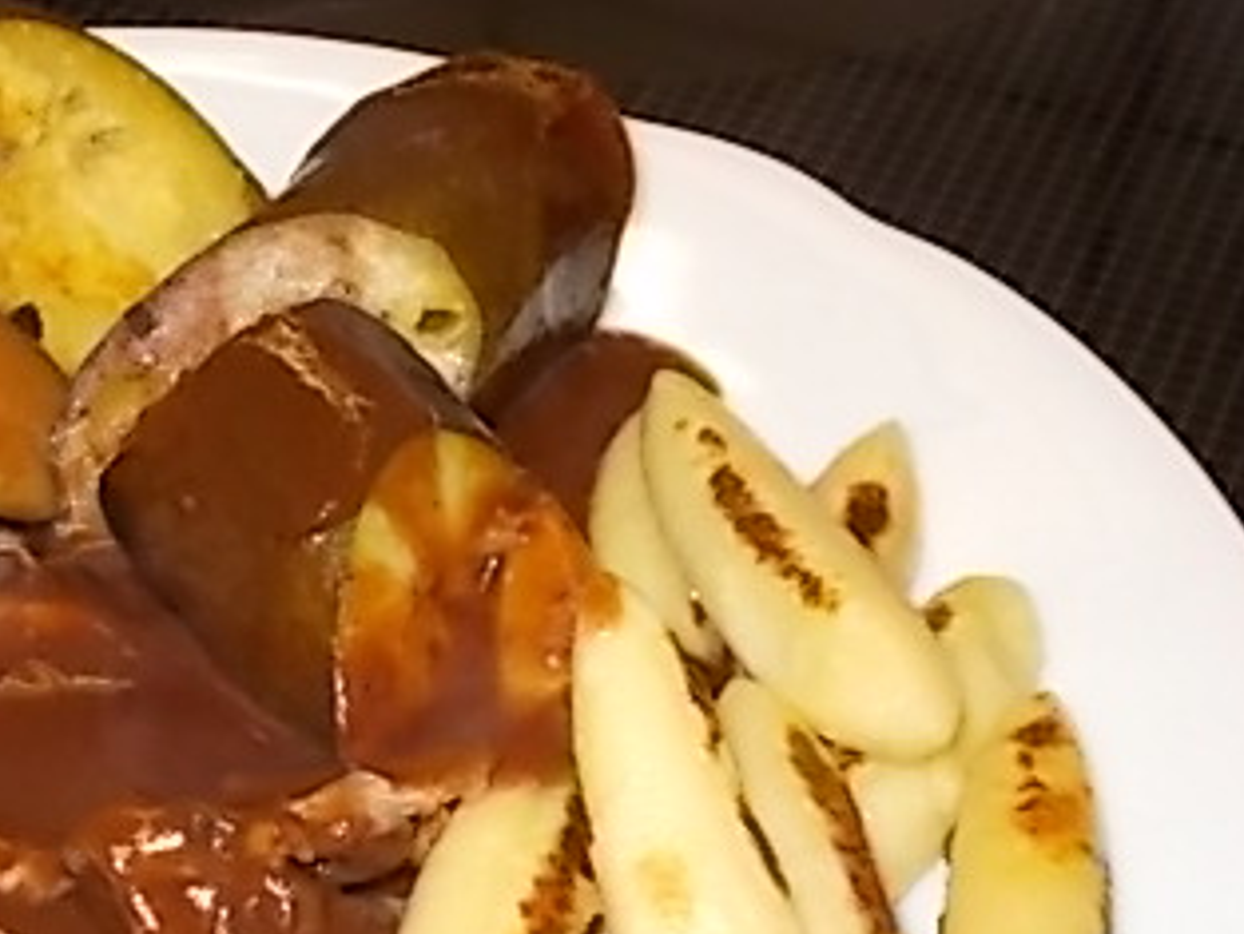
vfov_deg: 16.3
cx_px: 179
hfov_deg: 21.4
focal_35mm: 90
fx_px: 3236
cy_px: 755
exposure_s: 1/30
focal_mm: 7.9
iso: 200
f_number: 4.2
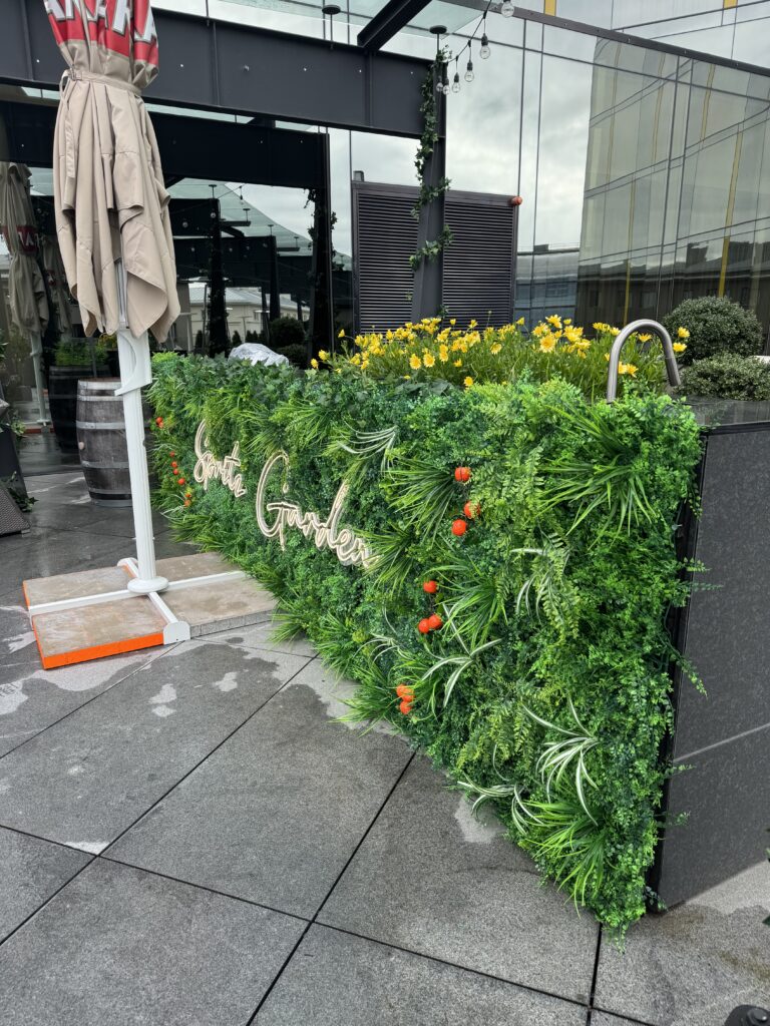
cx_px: 385
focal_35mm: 24
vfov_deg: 71.6
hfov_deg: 56.8
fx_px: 712
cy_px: 513
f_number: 1.78
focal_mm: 6.76
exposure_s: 1/739
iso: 80
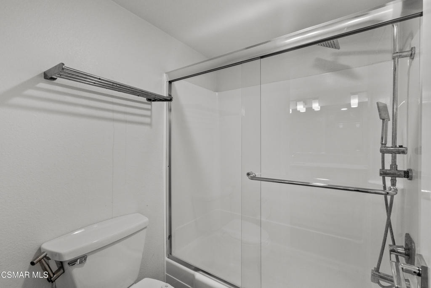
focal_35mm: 16
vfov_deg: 73.8
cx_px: 216
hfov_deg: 96.7
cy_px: 144
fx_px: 192
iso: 2000
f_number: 9
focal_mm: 16
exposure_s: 1/50
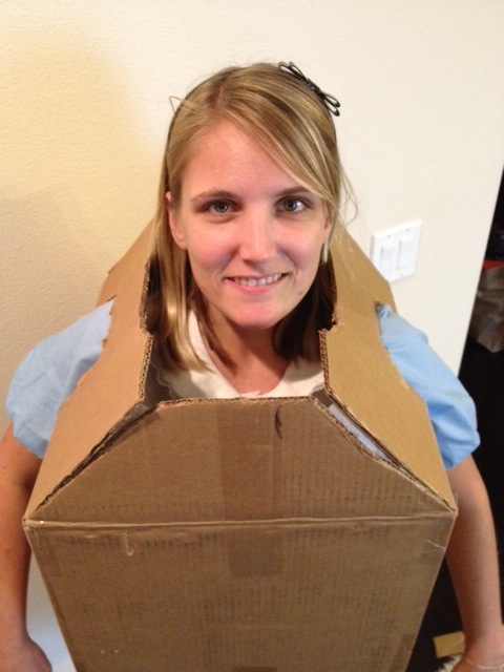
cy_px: 336
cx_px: 252
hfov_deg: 40.7
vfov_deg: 52.6
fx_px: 679
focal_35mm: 35
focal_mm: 4.28
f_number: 2.4
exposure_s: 1/20
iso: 400
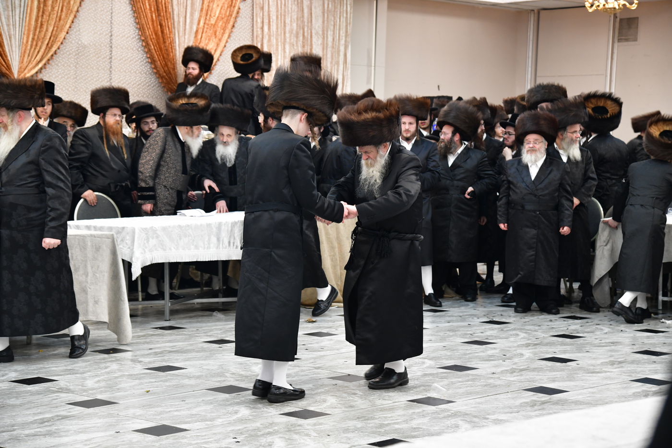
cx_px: 336
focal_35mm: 78
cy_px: 224
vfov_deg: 17.5
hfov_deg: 26.0
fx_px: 1456
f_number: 5.6
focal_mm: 78
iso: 2000
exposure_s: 1/100
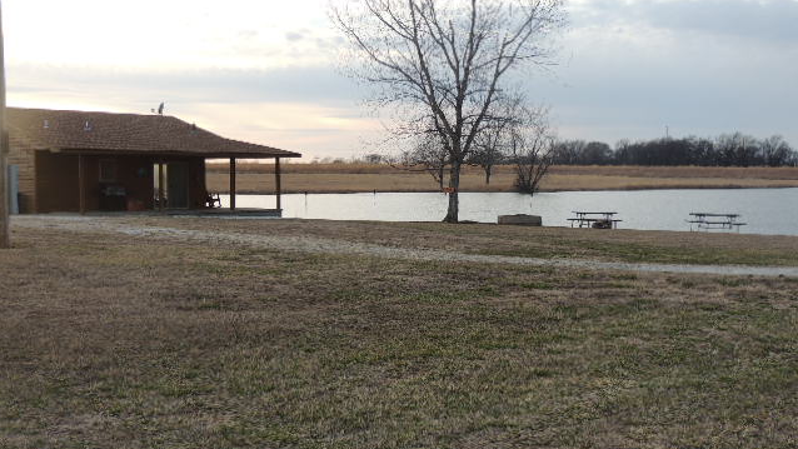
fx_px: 995
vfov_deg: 25.4
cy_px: 248
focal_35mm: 47
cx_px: 399
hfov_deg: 43.7
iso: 100
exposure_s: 1/160
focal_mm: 7.6
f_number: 3.4
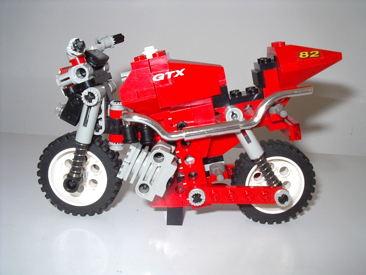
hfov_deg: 49.0
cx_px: 183
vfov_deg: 37.7
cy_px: 138
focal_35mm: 38
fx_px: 402
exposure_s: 1/60
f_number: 4.8
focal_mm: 5.8
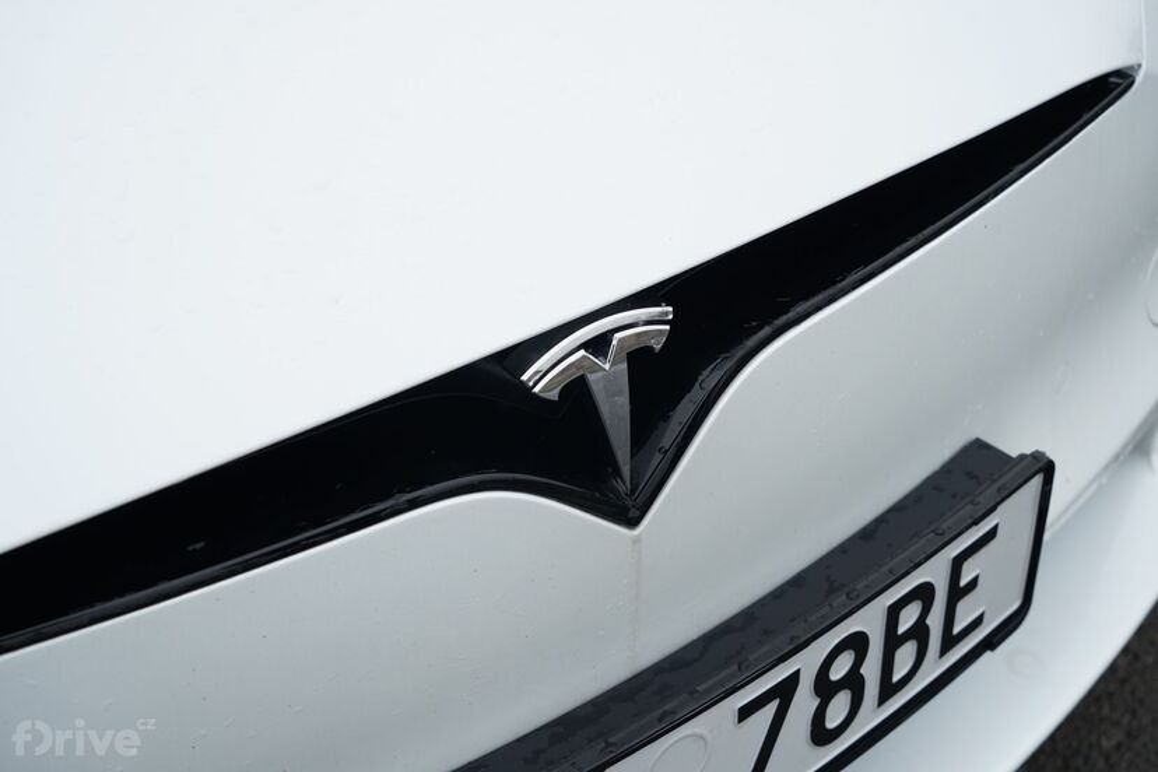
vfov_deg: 28.6
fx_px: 1512
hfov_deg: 41.9
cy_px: 386
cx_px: 579
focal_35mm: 47
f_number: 6.3
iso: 500
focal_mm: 47
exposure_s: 1/160
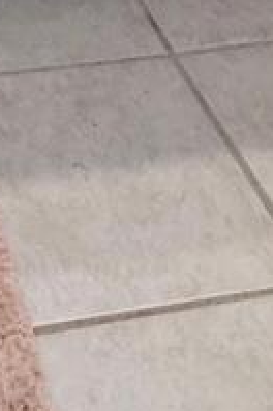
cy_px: -620
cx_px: -60
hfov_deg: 14.9
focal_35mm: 88
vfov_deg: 14.1
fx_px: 1004
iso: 160
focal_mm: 2.22
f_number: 2.2
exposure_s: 1/120
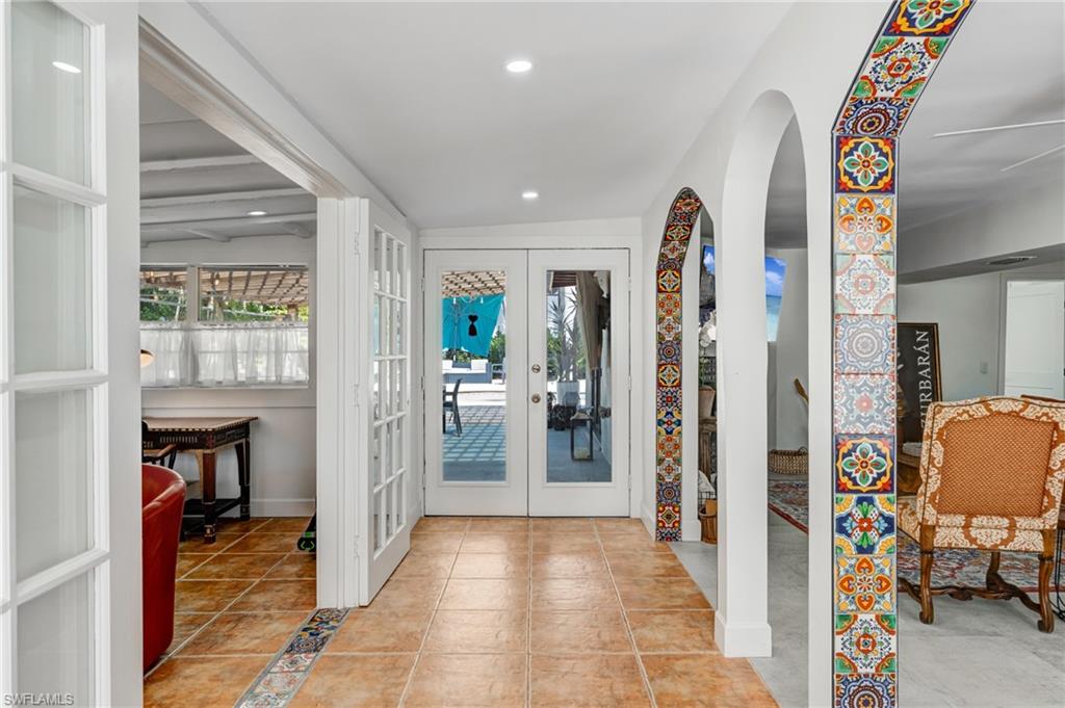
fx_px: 650
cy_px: 354
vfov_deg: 57.1
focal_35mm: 22
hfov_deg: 78.6
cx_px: 532
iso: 400
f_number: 9
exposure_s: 1/50
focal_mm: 22
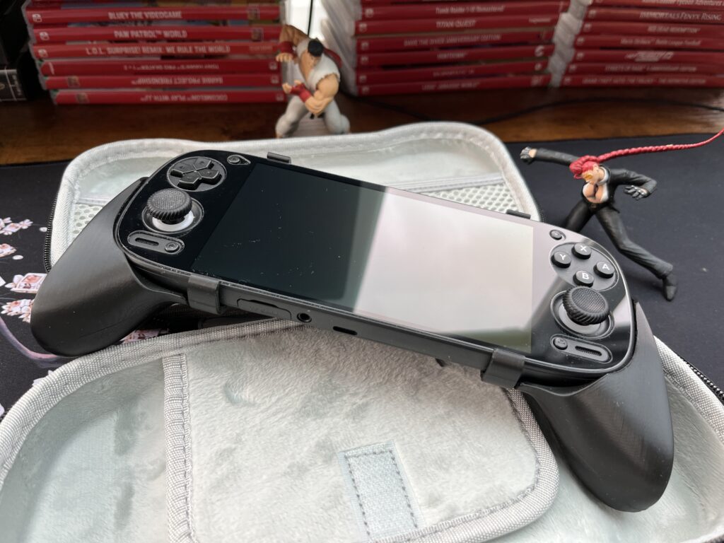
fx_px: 544
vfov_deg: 53.1
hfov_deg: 67.3
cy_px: 272
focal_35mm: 26
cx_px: 362
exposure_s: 1/121
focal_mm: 5.1
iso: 80
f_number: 1.6
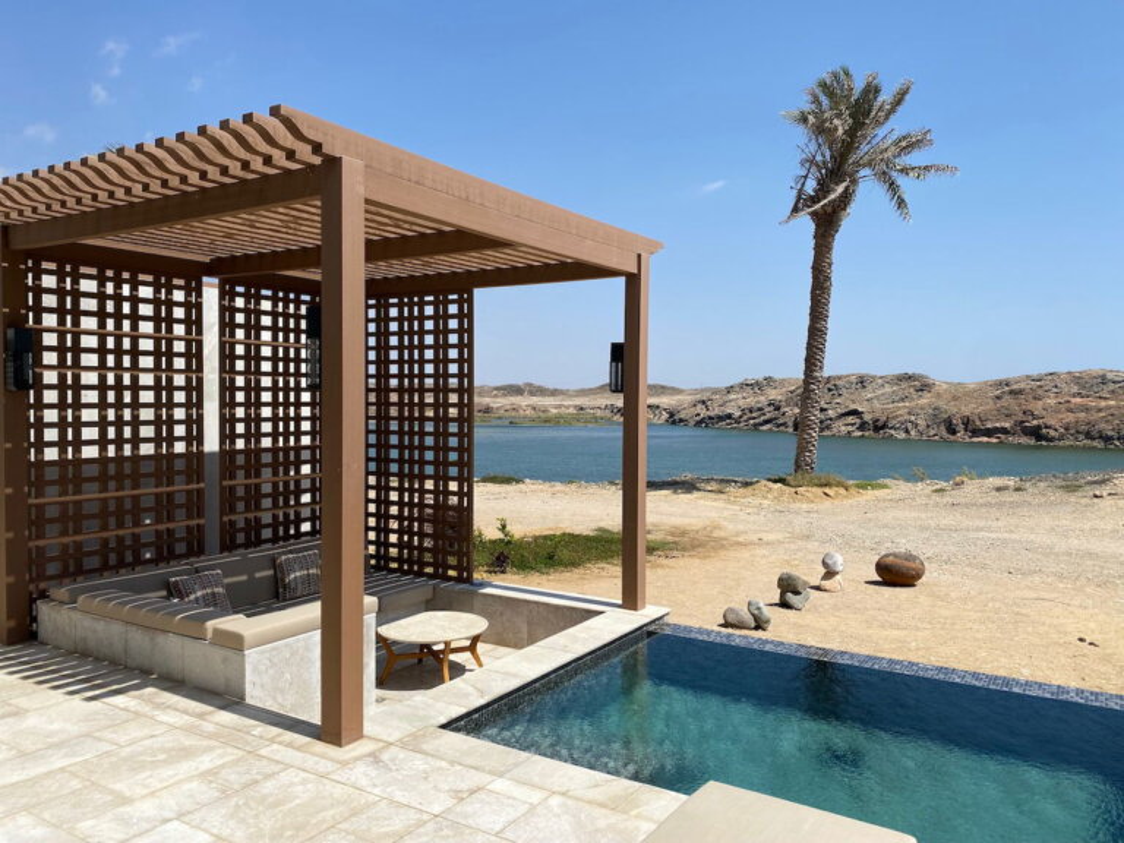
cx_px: 562
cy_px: 422
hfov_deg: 67.3
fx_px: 844
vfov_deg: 53.1
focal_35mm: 26
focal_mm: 4.25
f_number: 1.8
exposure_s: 1/4608
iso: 32
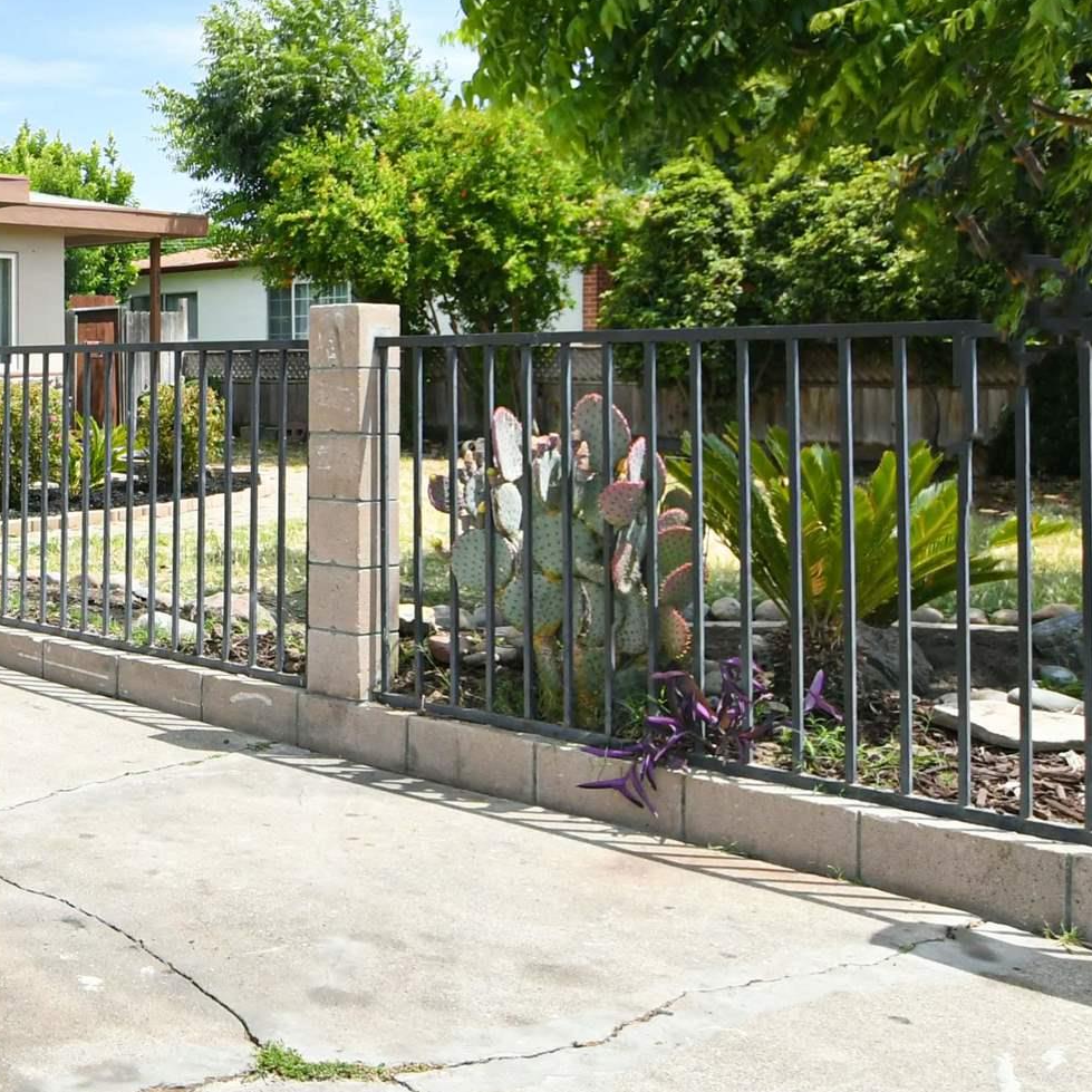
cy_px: 350
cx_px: -207
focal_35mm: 40
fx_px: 1428
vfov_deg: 41.2
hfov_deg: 34.0
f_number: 4.5
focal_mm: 10
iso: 640
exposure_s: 1/1000
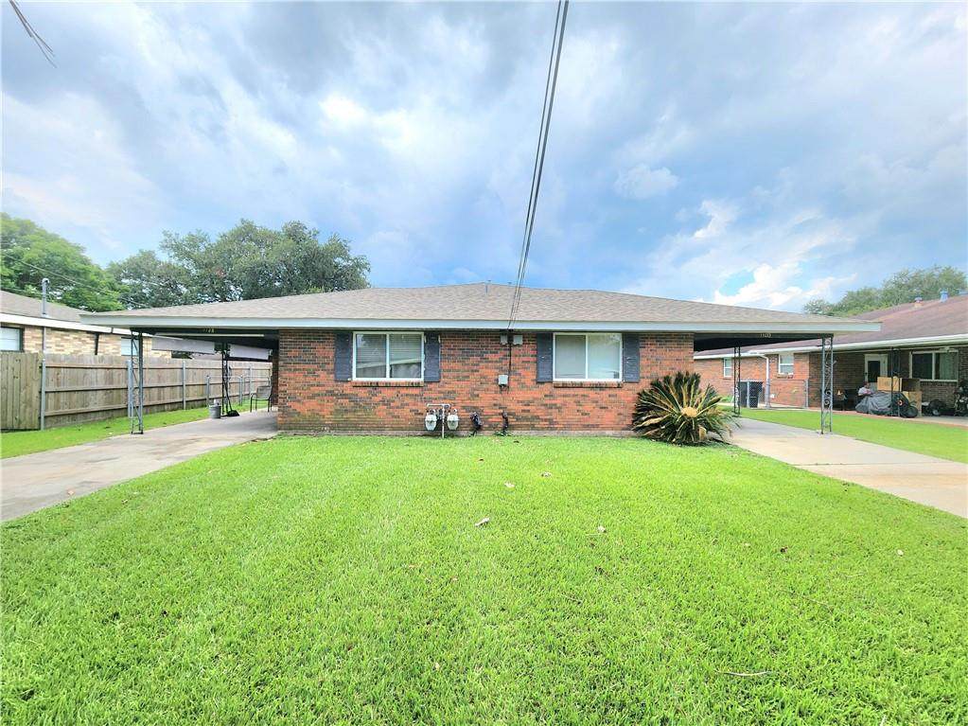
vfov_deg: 89.9
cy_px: 363
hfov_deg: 106.2
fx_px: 363
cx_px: 484
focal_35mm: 13
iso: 50
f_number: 2.2
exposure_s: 1/1667
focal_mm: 2.2
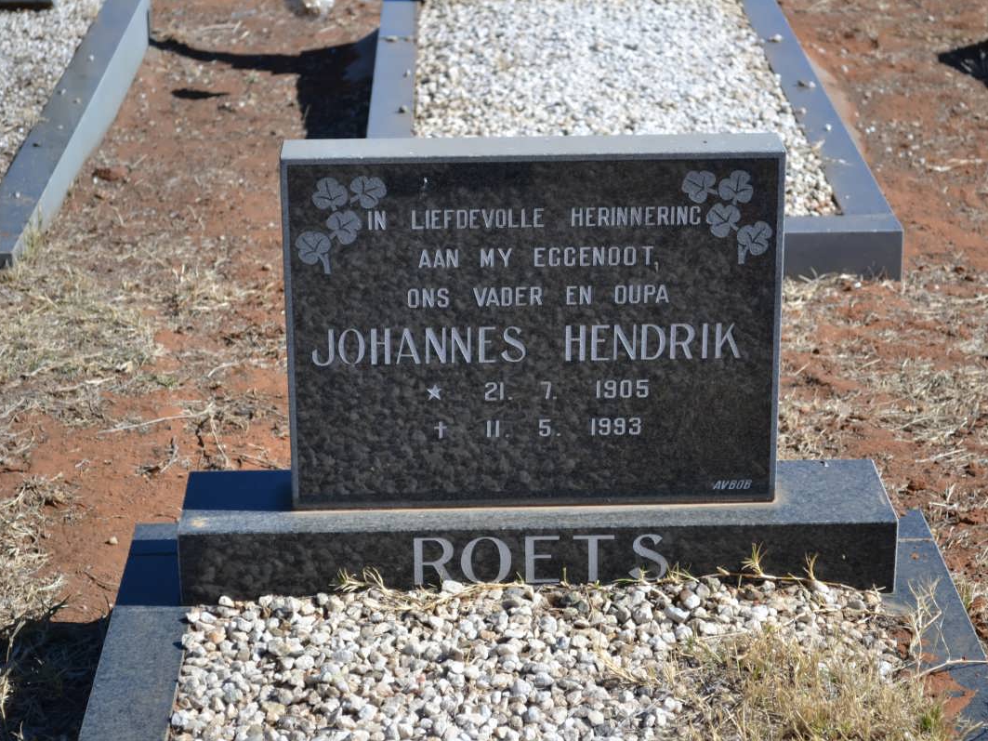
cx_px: 521
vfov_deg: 16.5
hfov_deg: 21.9
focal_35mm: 90
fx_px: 2555
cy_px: 370
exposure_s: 1/125
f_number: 5.6
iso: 125
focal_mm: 55
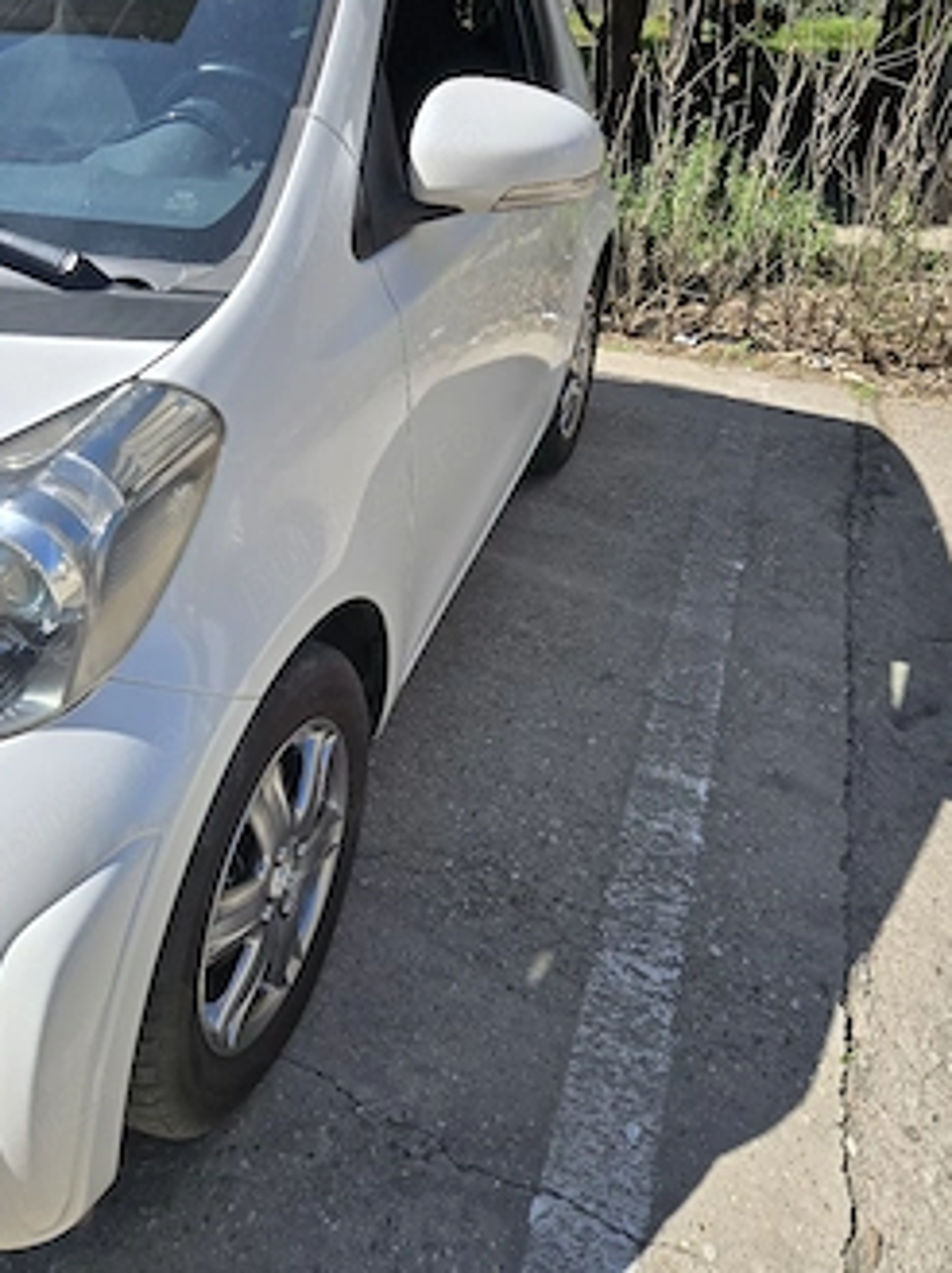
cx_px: 437
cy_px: 561
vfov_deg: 63.3
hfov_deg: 49.6
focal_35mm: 28
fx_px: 1029
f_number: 1.8
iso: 50
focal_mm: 5.4
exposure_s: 1/3333
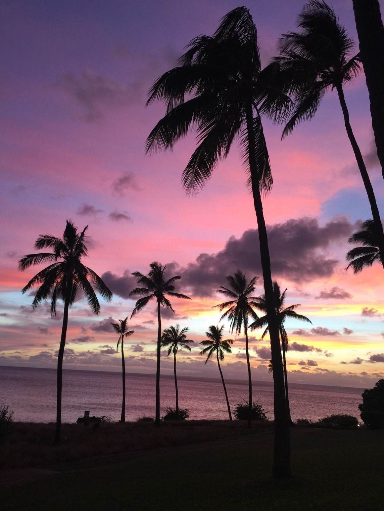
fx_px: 444
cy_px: 261
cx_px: 193
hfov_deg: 46.8
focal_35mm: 30
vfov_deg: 60.0
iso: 32
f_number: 2.2
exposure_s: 1/30
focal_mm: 4.15
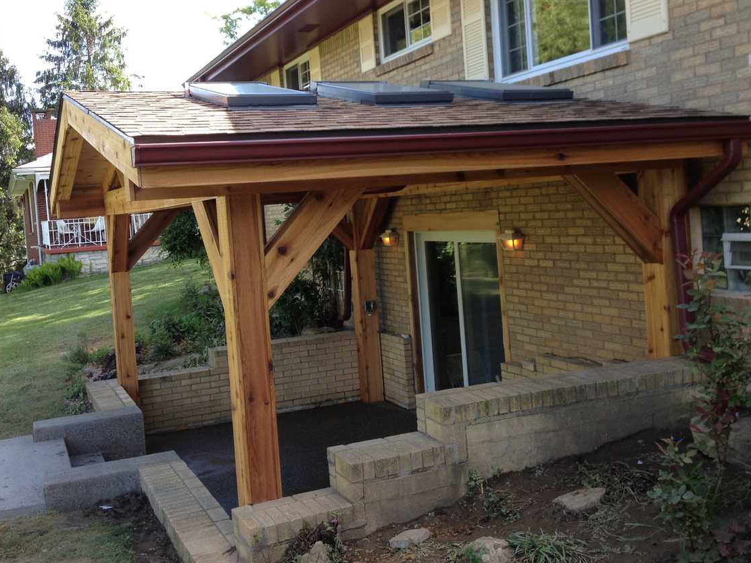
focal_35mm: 42
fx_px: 911
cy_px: 241
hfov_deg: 44.8
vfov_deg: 34.3
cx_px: 346
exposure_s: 1/230
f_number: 2.4
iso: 50
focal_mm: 4.28
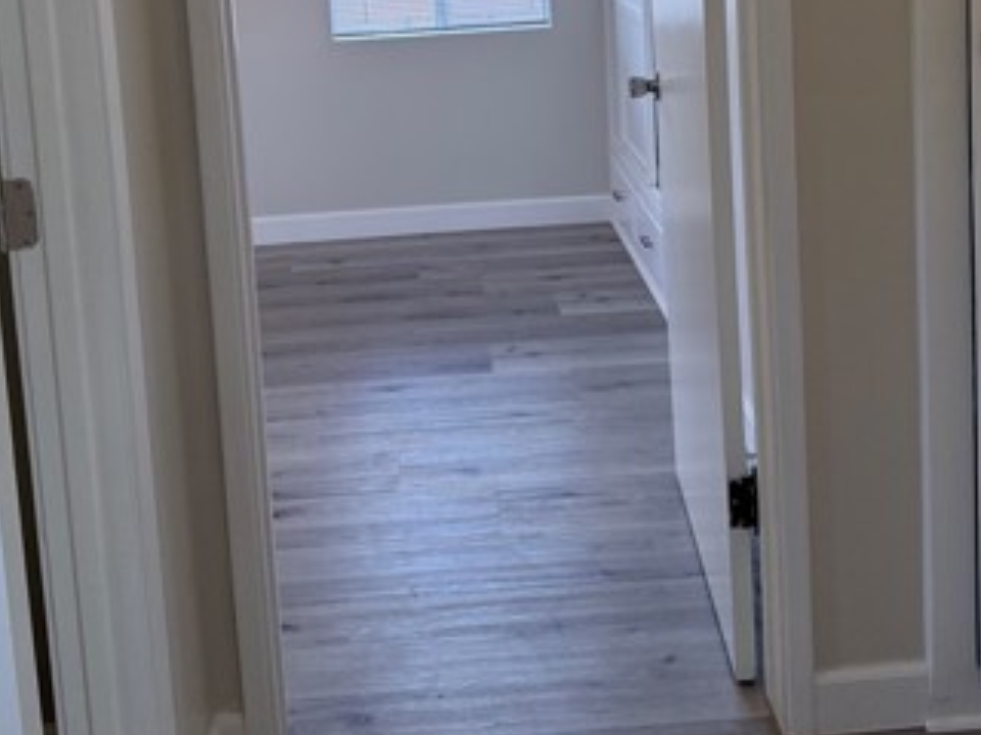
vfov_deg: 28.7
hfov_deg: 39.7
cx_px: 487
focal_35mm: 48
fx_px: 1360
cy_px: 34
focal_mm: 6.76
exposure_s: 1/238
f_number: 1.78
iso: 200
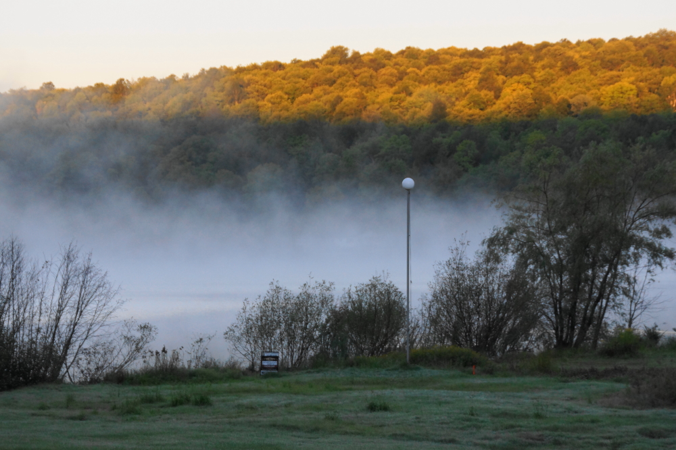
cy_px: 225
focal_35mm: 90
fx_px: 1689
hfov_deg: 22.6
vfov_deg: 15.2
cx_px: 338
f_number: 5
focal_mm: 60
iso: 400
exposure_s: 1/100
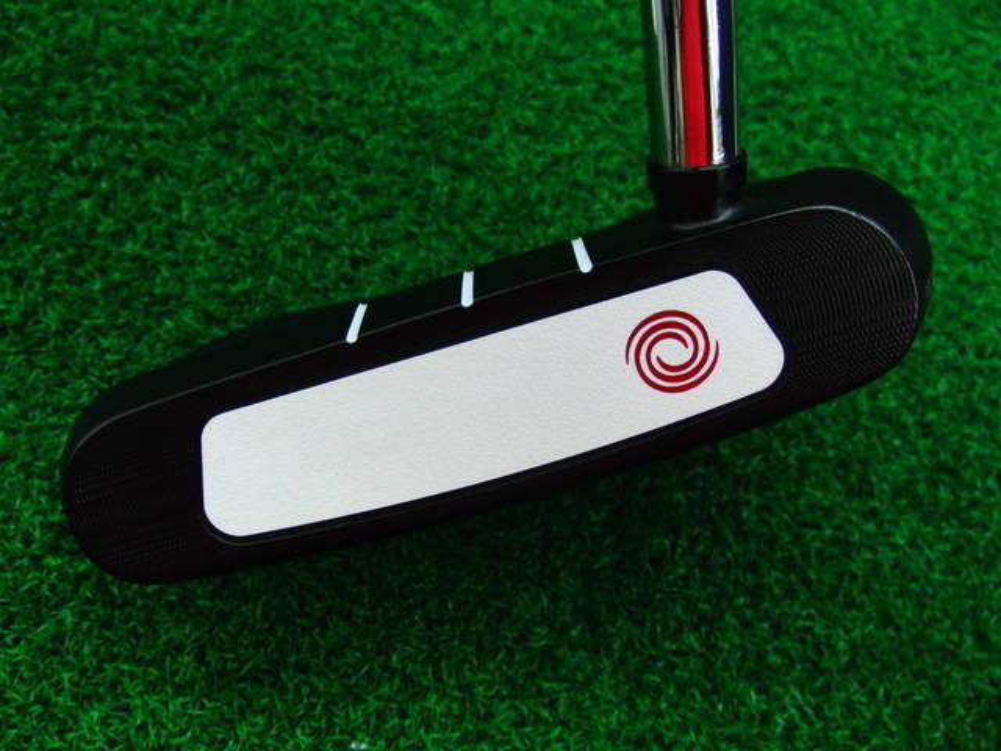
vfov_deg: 38.7
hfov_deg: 50.1
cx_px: 500
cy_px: 376
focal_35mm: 37
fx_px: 1070
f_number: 3.6
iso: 400
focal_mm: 6.42
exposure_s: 1/60
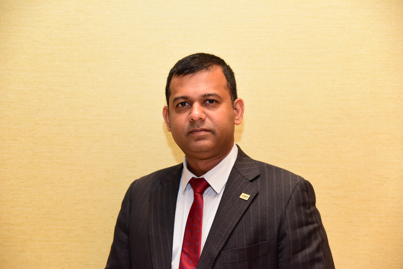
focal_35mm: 62
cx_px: 202
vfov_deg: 21.9
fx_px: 694
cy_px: 134
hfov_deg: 32.4
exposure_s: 1/125
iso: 2500
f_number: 4
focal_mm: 62
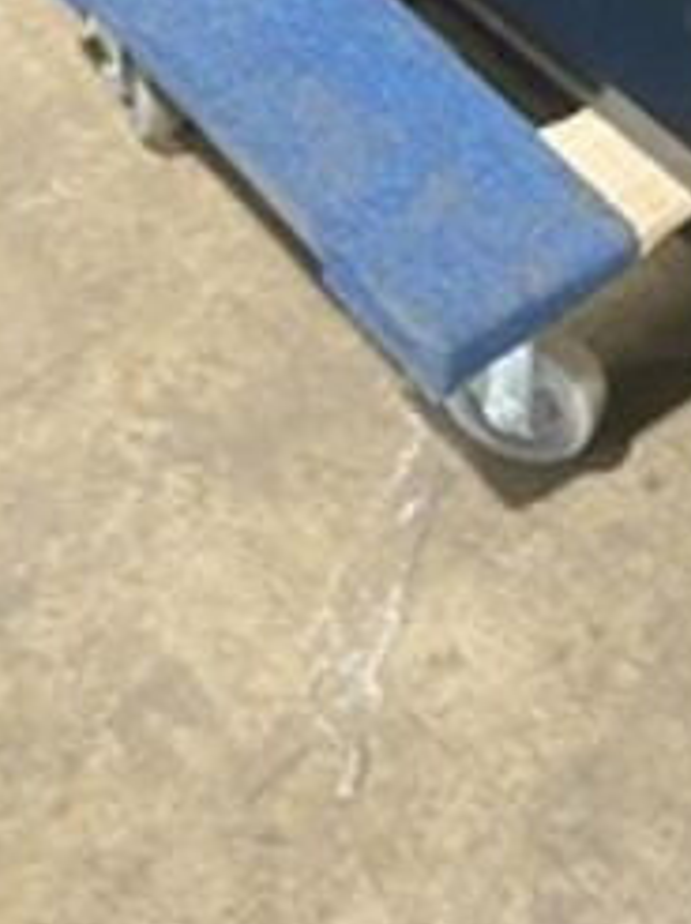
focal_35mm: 86
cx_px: 807
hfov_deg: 16.5
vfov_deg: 19.7
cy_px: -464
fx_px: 2293
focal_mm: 4.25
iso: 500
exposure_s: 1/42
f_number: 1.8
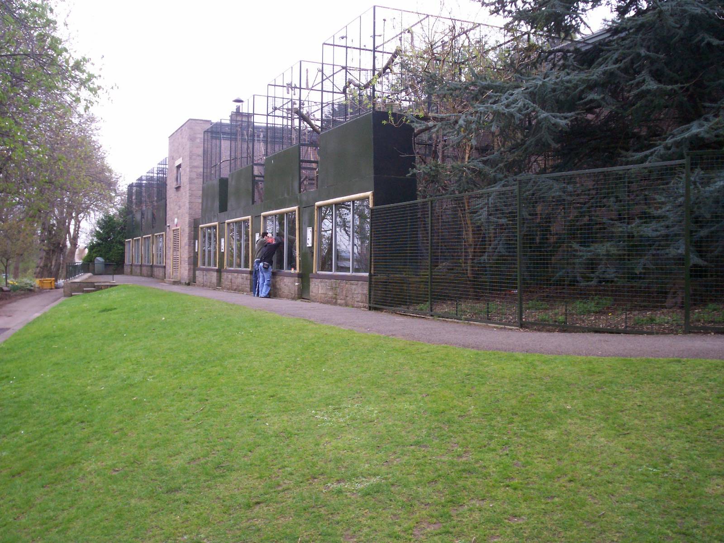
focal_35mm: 36
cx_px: 362
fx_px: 753
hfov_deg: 51.4
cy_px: 272
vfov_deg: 39.7
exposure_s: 1/65
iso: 100
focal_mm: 5.9
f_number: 4.5
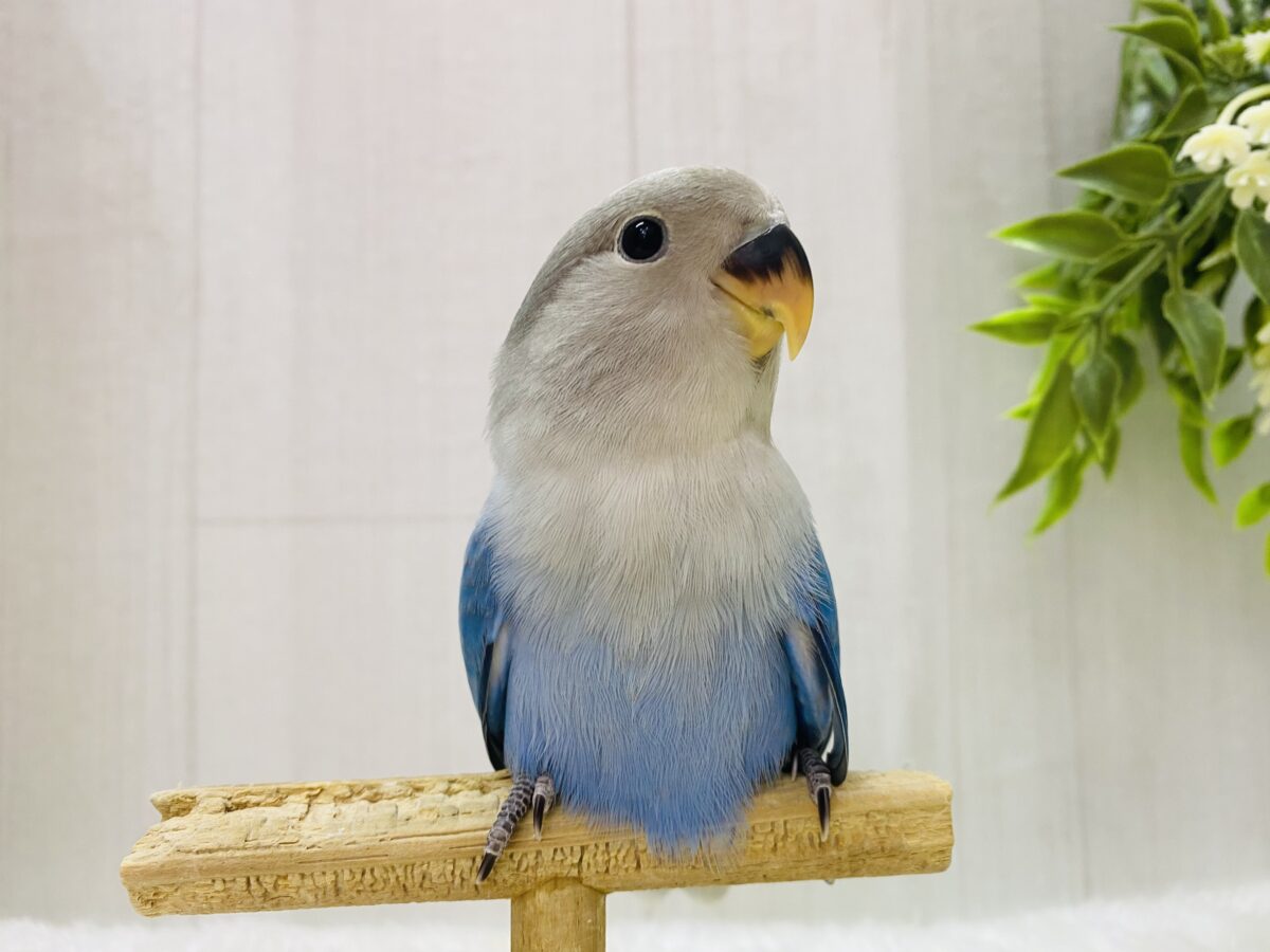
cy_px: 476
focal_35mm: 25
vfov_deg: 54.9
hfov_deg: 69.4
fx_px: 917
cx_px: 635
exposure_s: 1/50
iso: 64
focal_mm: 4.25
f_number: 1.8
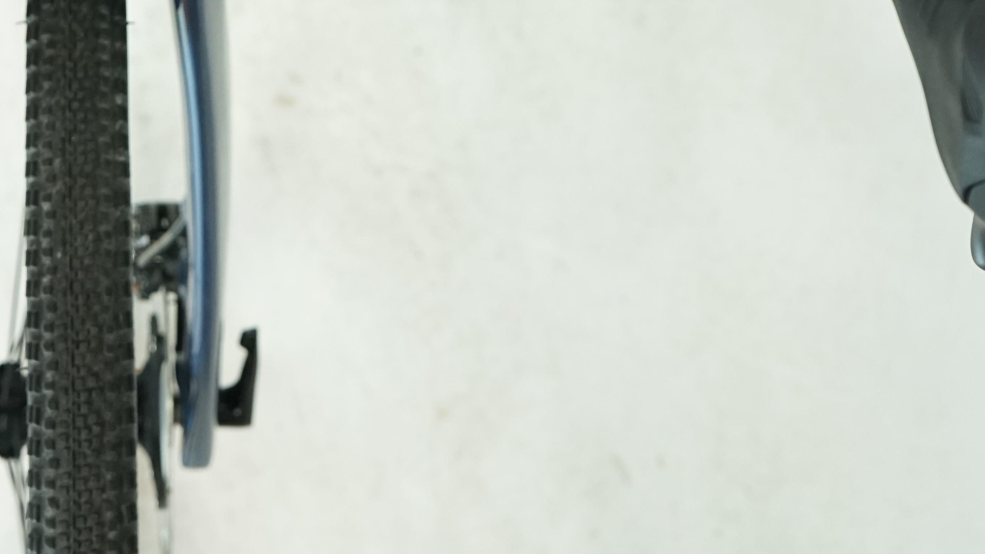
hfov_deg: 23.5
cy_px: -197
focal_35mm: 88
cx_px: 88
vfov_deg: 13.2
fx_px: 2298
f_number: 5.6
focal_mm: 36
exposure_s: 1/200
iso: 1600
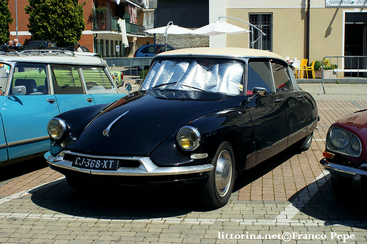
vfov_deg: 22.6
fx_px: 611
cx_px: 184
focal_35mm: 60
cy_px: 122
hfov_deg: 33.4
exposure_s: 1/320
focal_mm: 40
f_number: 8
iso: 100
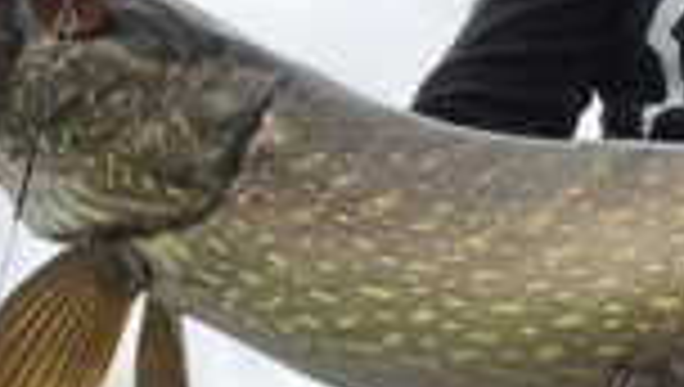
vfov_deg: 11.8
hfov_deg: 19.3
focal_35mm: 103
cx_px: 855
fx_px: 1871
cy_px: 86
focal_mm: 2.87
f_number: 2.2
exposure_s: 1/1011
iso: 20
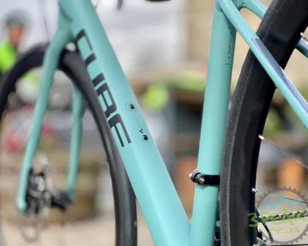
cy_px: 123
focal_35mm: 67
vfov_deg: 22.8
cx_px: 153
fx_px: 611
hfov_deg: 28.3
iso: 20
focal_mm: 7.5
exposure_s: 1/226
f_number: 2.2
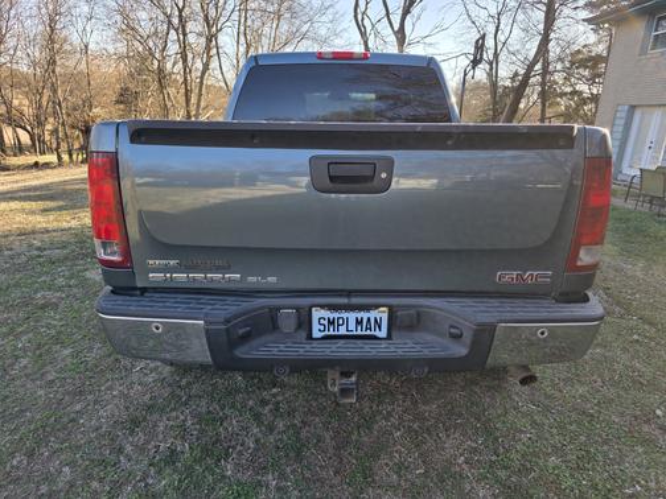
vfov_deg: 58.9
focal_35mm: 23
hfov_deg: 73.9
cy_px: 250
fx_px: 443
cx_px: 333
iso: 25
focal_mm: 6.3
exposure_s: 1/359
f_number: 1.7
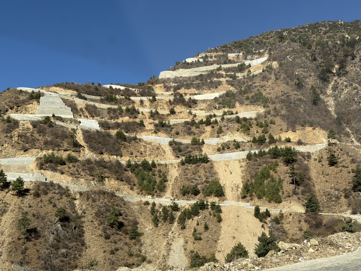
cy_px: 136
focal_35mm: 48
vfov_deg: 30.3
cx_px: 180
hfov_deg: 39.7
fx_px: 501
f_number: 1.78
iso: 64
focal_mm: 6.76
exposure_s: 1/3704
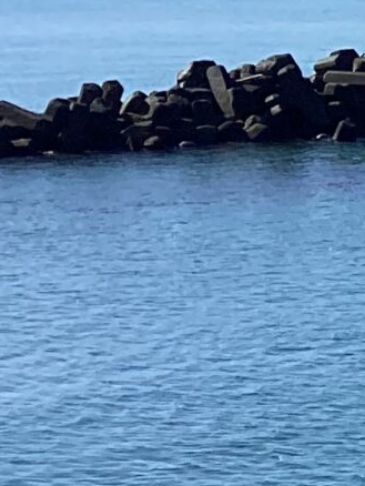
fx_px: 2542
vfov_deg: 10.9
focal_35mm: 181
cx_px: 1230
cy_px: 199
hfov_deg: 7.0
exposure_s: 1/1567
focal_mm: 3.3
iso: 25
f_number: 2.4
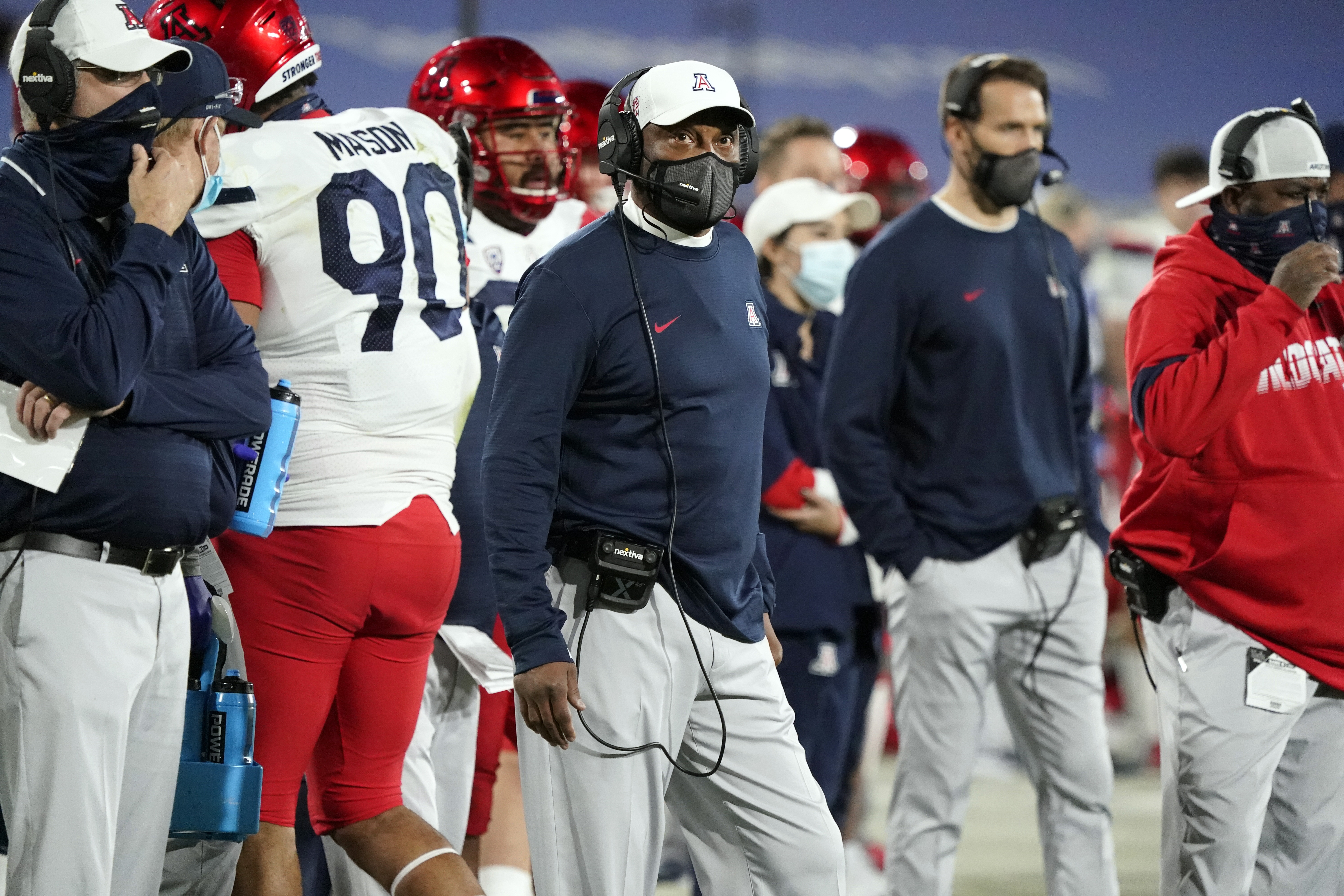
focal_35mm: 518
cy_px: 448
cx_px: 672
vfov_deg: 2.7
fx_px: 19337
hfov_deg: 4.0
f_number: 6.3
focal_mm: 518
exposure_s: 1/1600
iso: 12800
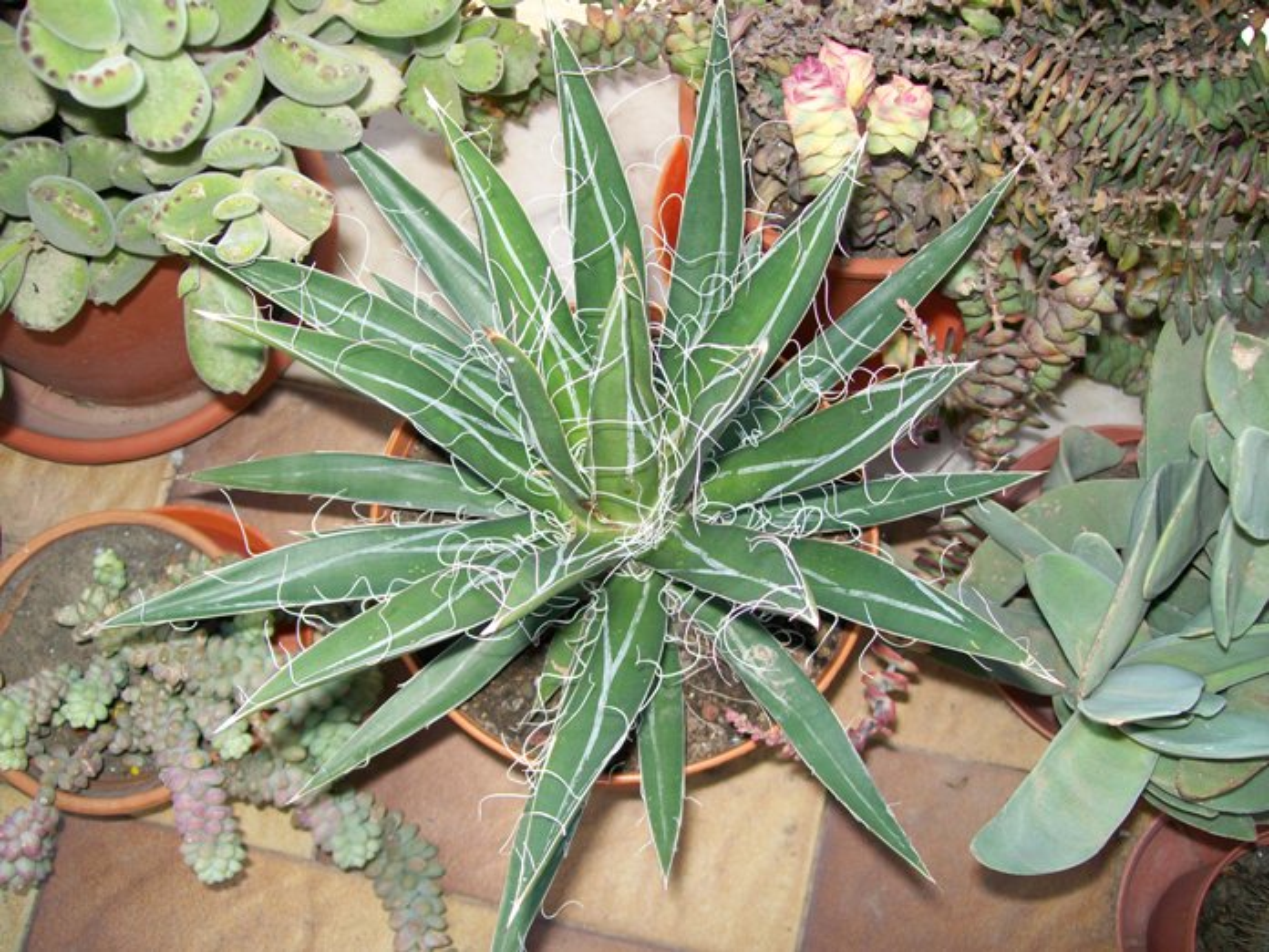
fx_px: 1246
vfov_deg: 41.8
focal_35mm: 34
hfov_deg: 54.0
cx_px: 634
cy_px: 476
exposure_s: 1/60
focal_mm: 6.1
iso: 64
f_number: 2.7
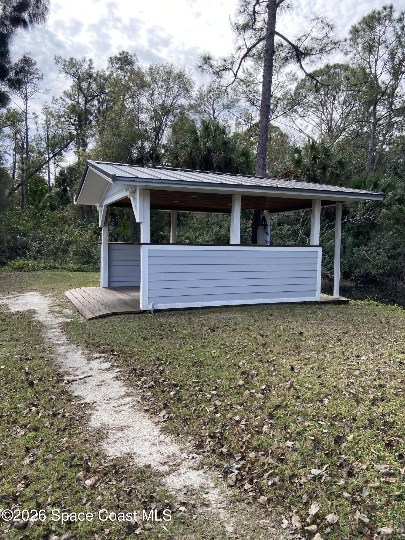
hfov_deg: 53.1
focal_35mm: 26
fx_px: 406
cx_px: 202
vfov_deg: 67.3
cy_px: 270
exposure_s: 1/973
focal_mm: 4.25
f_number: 1.8
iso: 32
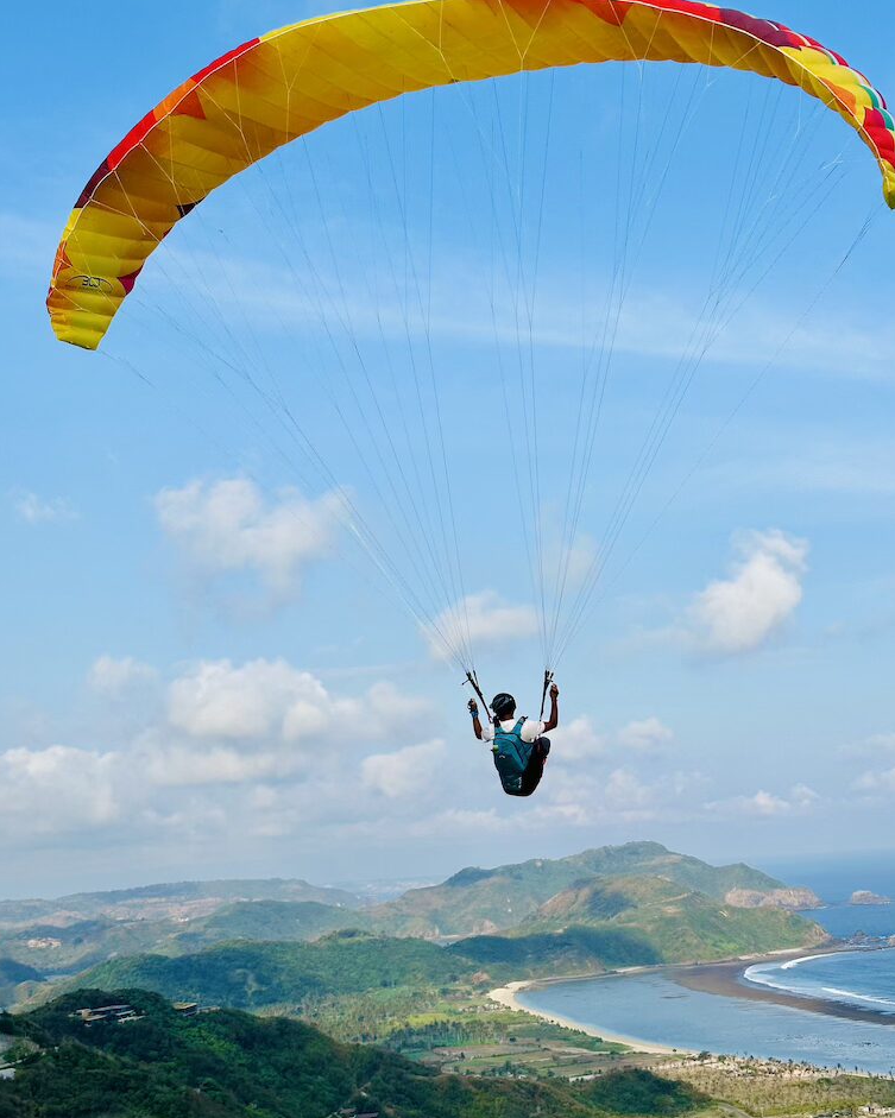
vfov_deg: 36.6
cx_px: 453
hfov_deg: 29.7
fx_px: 1688
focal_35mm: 51
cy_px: 531
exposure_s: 1/4184
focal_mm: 6.86
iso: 64
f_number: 1.78
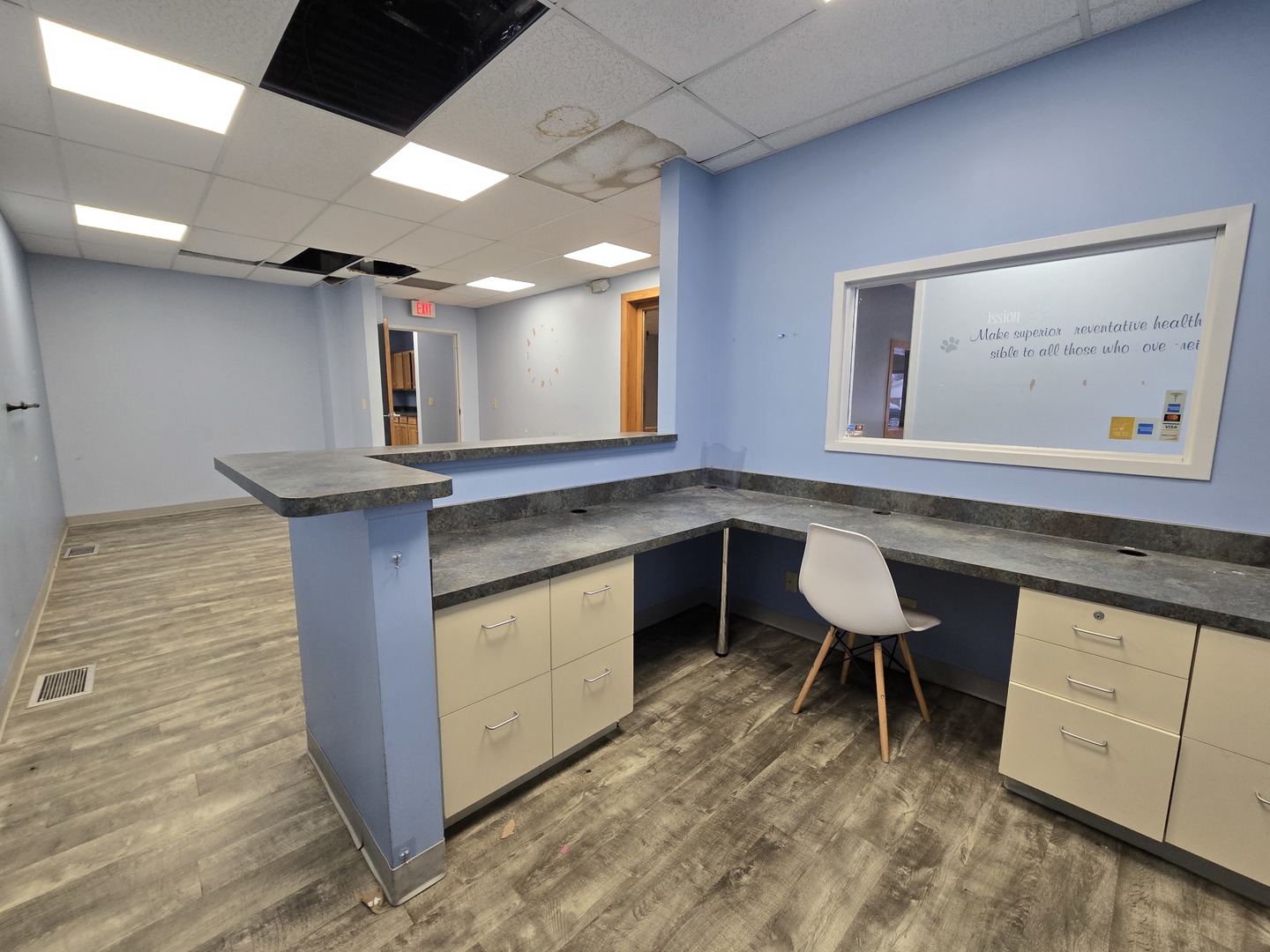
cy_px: 476
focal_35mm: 13
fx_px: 477
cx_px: 635
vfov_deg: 89.9
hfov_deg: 106.2
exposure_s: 1/60
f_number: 2.2
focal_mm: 2.2
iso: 100
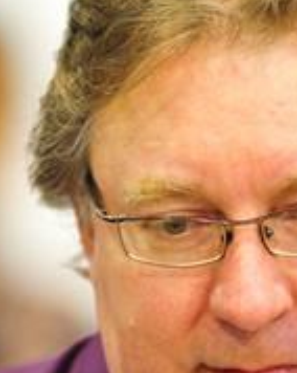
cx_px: -17
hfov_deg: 1.5
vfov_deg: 1.9
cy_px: 229
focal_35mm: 1029
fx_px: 11326
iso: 1600
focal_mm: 300
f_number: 2.8
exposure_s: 1/100
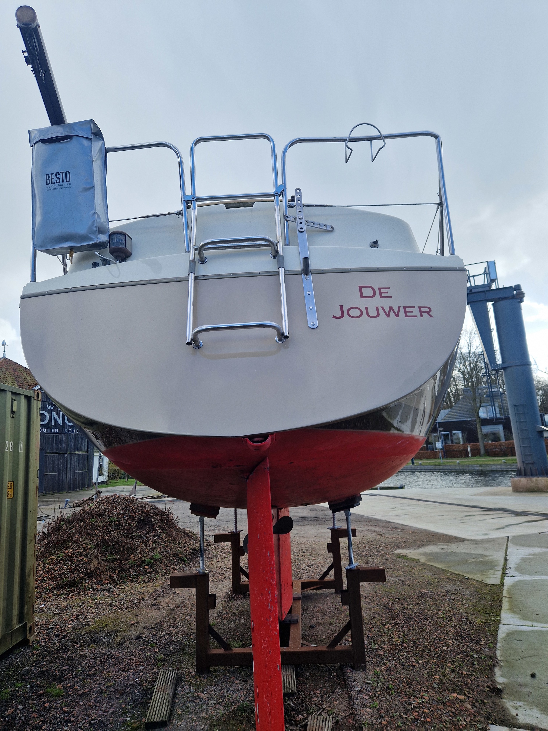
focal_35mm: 23
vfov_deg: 73.9
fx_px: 485
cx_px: 274
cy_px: 366
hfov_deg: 58.9
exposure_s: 1/728
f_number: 1.8
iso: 50
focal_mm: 5.4
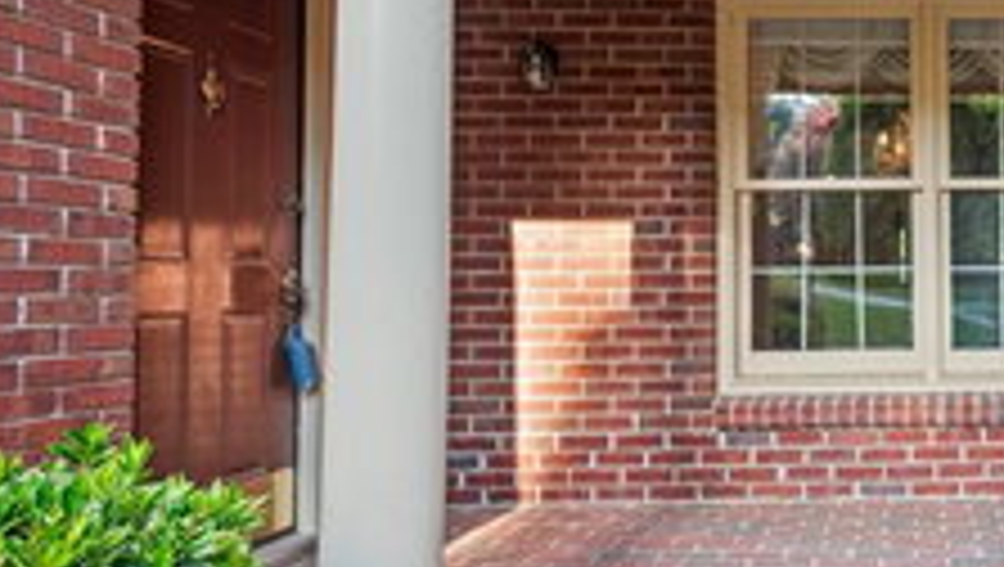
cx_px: 950
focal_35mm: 36
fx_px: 959
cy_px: 216
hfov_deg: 47.9
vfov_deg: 32.8
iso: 320
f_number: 4.5
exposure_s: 1/200
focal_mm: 16
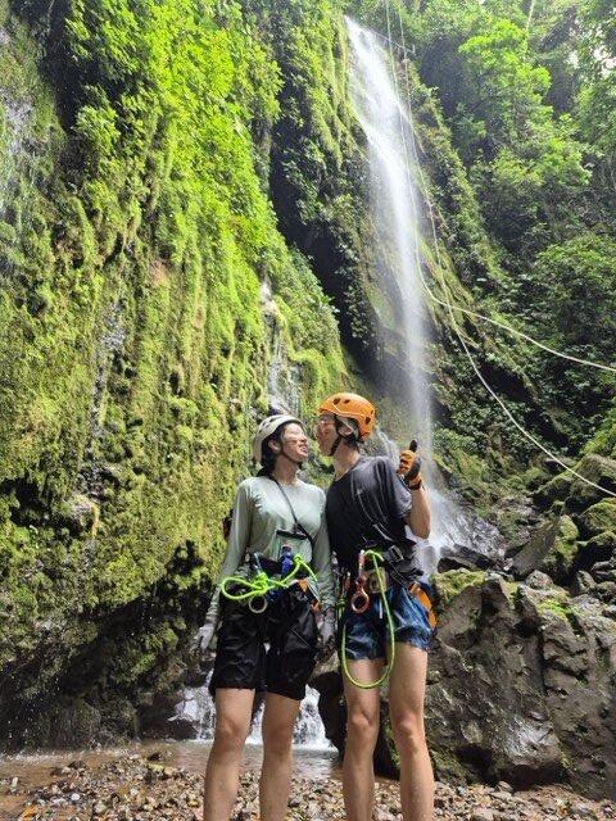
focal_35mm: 23
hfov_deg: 58.9
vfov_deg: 73.9
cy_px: 410
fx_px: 546
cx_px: 308
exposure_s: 1/120
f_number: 1.8
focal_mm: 5.4
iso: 160
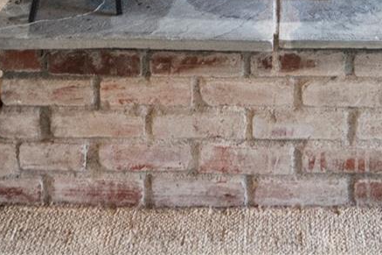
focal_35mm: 75
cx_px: 286
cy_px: -336
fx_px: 795
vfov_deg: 13.7
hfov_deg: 26.7
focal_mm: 16
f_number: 5.6
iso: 1000
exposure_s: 1/10
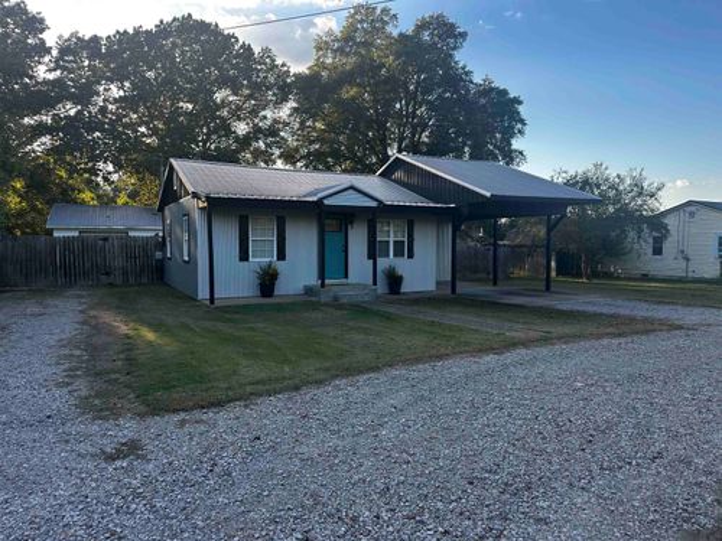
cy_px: 270
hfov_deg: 71.6
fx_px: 501
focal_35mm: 24
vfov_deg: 56.8
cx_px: 361
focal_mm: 6.86
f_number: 1.78
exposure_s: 1/745
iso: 80
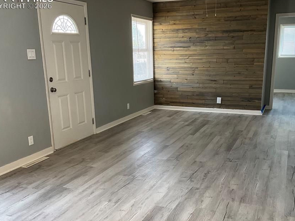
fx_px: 307
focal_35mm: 36
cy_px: 126
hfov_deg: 51.3
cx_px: 164
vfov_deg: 39.5
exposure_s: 1/60
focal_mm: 3
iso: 50
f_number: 1.8
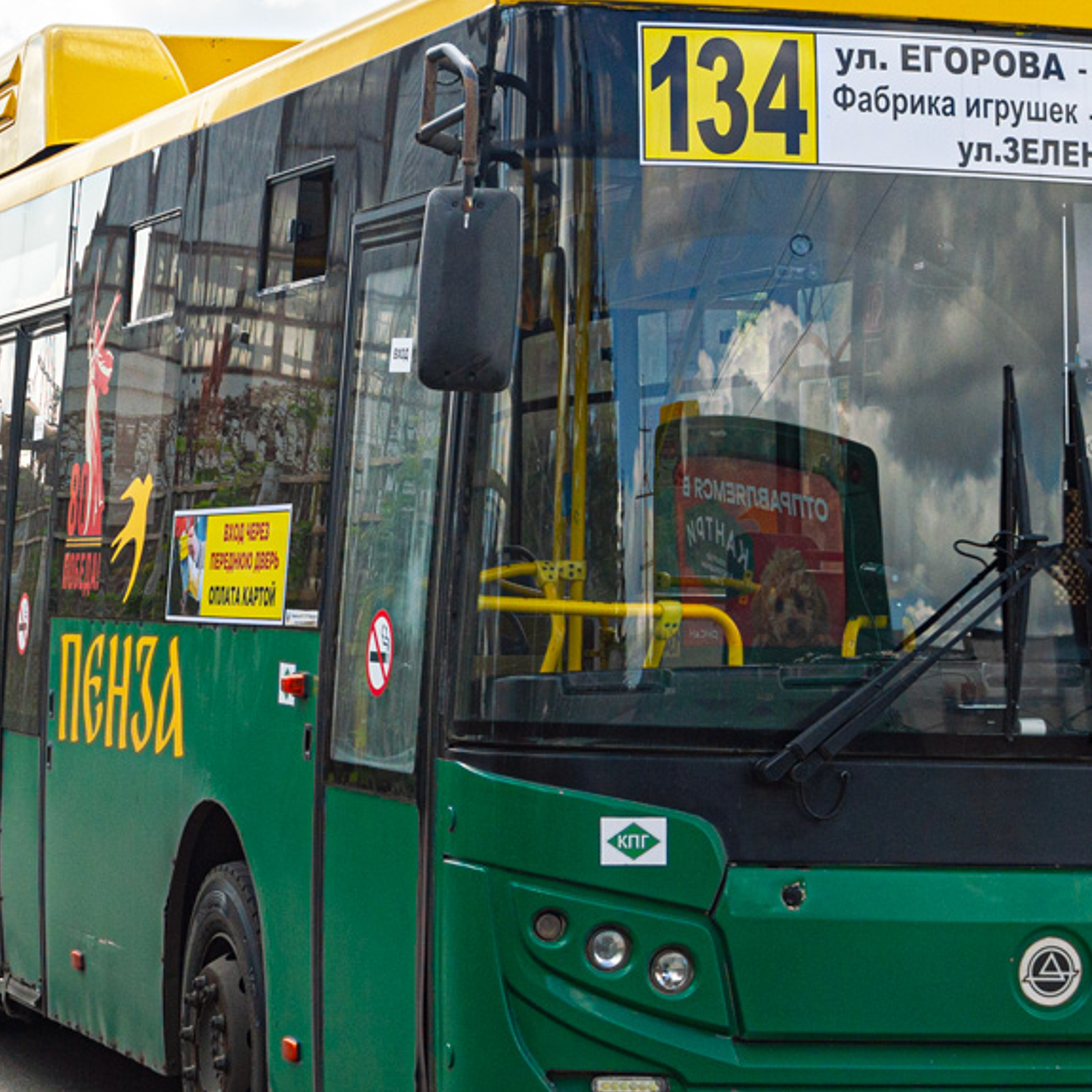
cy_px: 497
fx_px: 3319
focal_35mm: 93
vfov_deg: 18.7
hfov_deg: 18.7
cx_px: 517
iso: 100
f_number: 5.6
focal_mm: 28
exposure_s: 1/800
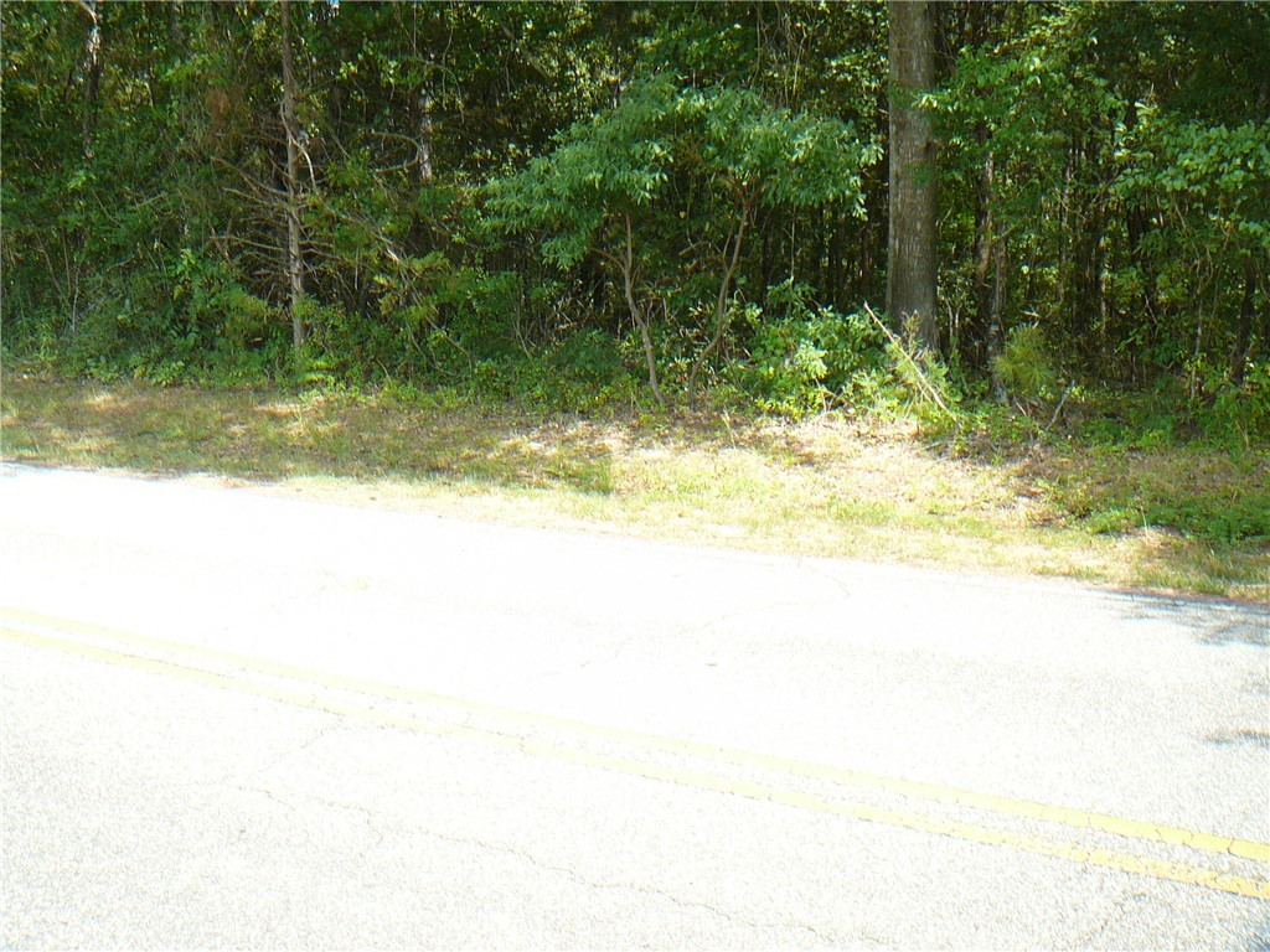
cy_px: 476
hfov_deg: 52.6
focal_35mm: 35
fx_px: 1284
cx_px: 635
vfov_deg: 40.7
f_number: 2.8
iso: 80
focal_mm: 5.2
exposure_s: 1/200
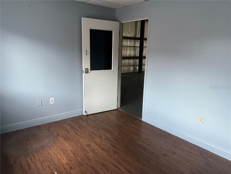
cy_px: 87
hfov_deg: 67.3
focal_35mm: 26
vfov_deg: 53.1
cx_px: 116
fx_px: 174
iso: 400
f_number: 1.5
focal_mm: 5.7
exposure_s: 1/60
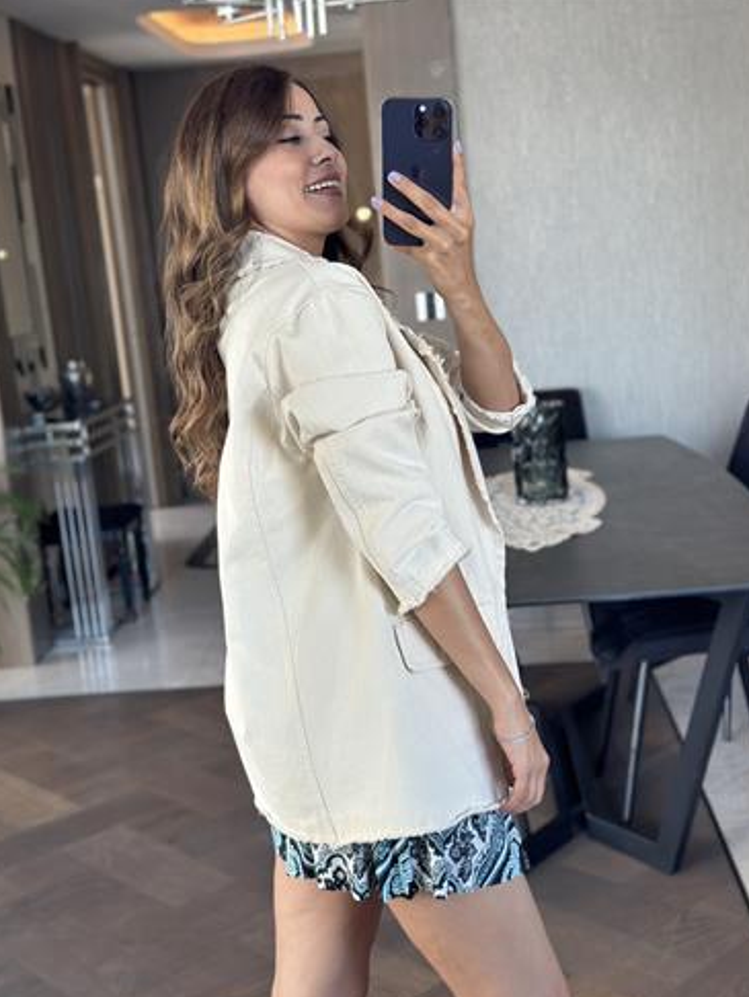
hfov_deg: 29.1
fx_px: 1441
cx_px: 378
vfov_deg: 38.2
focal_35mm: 50
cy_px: 509
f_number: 1.78
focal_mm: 6.86
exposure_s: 1/86
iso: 125
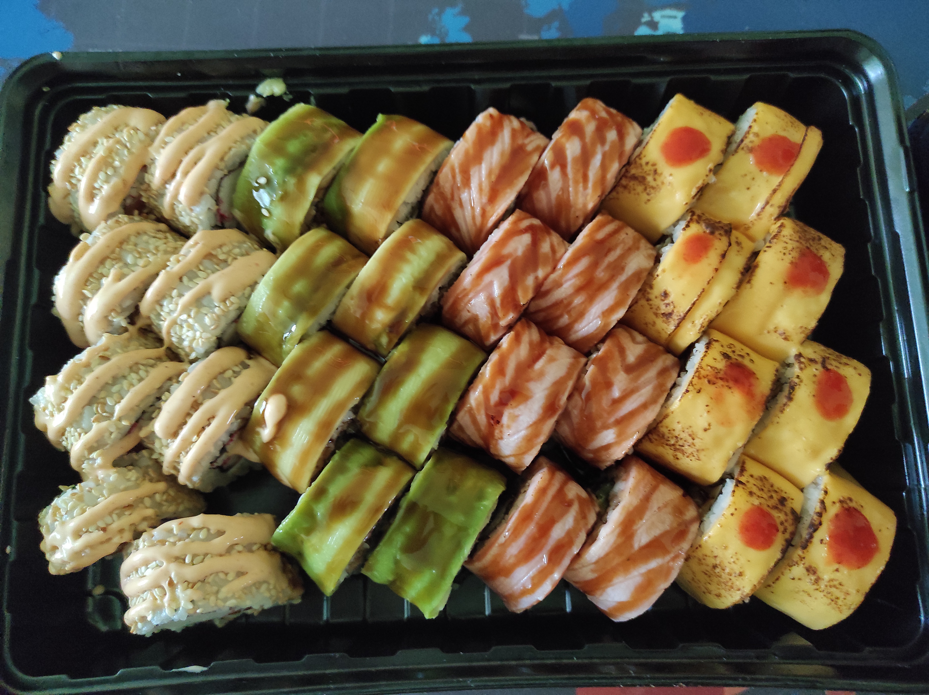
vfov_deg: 54.8
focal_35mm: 25
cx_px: 464
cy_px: 348
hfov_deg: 69.4
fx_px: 670
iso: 2268
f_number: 1.89
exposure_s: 1/20
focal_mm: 5.43
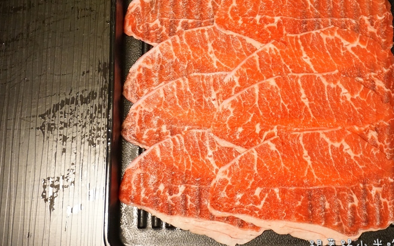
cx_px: 226
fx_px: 619
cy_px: 99
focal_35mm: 58
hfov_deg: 35.3
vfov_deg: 22.5
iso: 3200
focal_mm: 31
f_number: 5
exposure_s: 1/100
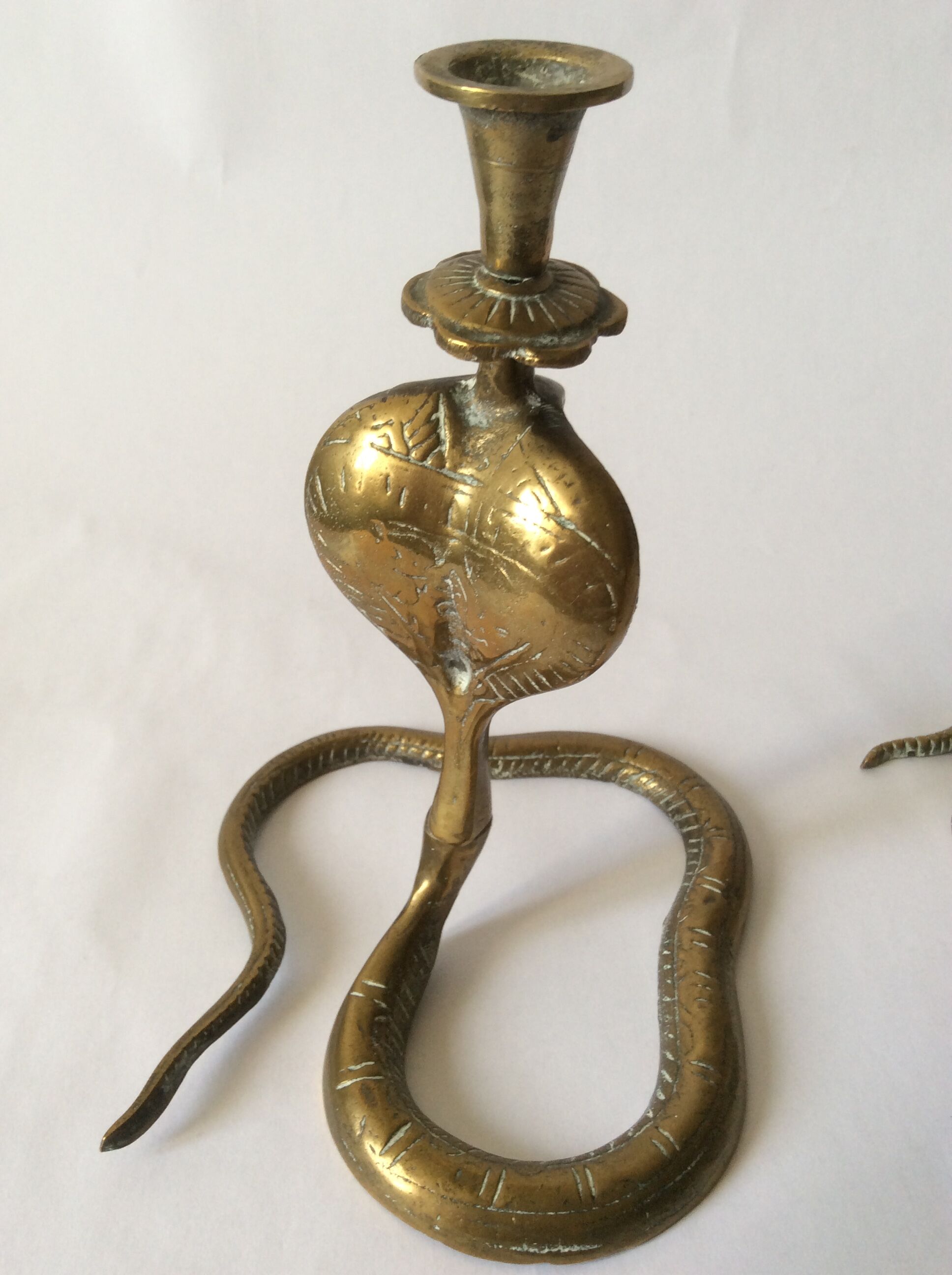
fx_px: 1177
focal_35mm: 32
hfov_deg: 44.1
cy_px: 638
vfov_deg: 56.9
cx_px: 476
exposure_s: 1/25
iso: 32
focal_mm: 3.3
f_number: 2.4
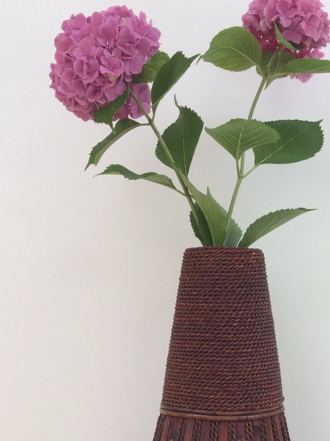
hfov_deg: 24.3
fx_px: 764
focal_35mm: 60
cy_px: 396
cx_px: 219
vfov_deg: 30.8
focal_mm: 3.3
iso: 40
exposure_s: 1/100
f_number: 2.4
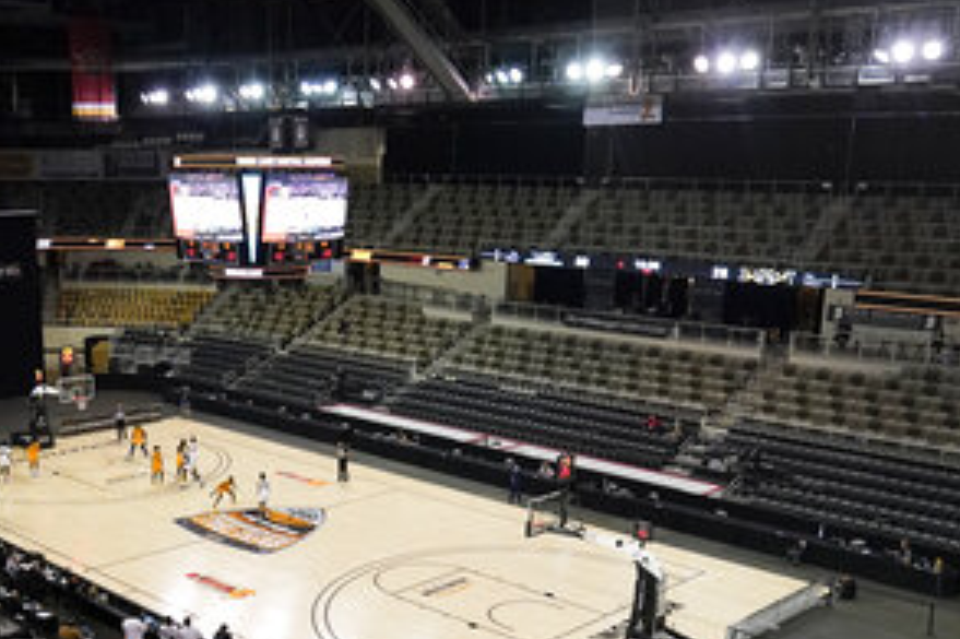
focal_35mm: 42
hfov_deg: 45.6
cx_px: 308
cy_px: 487
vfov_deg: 31.2
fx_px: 1119
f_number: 3.2
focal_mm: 24
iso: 5000
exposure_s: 1/1250
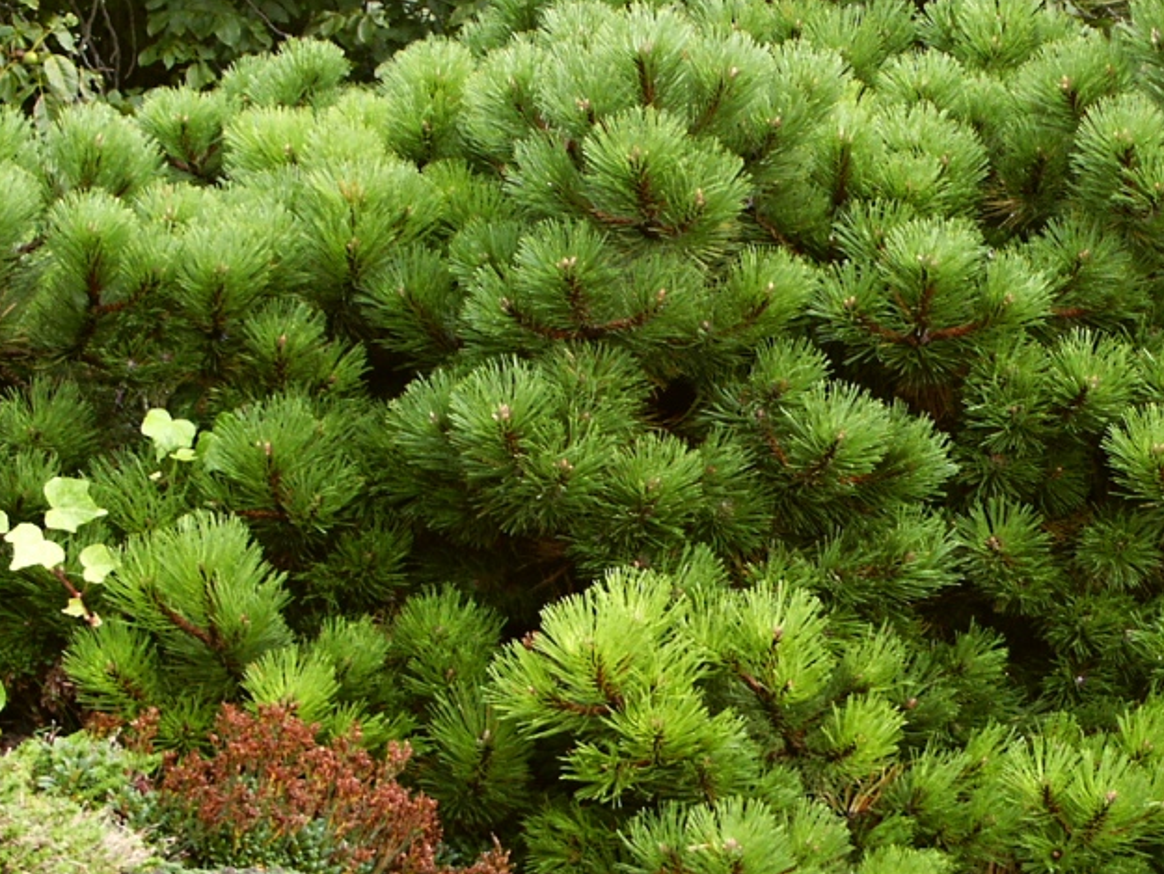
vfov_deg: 22.9
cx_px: 628
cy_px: 455
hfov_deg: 30.2
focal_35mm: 64
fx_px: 2152
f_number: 3.6
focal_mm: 10.41
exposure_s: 1/45
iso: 64
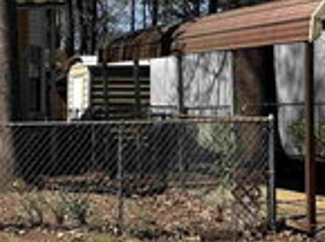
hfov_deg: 18.8
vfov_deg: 17.3
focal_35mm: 85
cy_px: 117
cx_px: -226
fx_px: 796
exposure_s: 1/2506
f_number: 1.78
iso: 80
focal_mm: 6.76
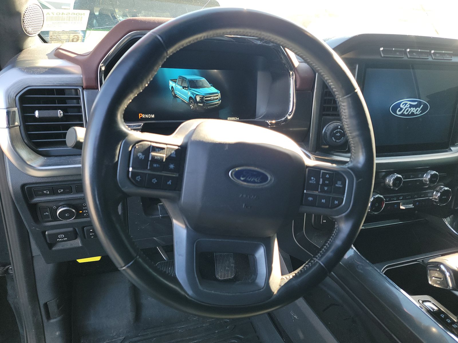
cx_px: 229
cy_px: 172
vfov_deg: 56.8
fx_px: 318
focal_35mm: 24
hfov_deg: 71.6
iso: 90
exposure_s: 1/59
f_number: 1.8
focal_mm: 6.7
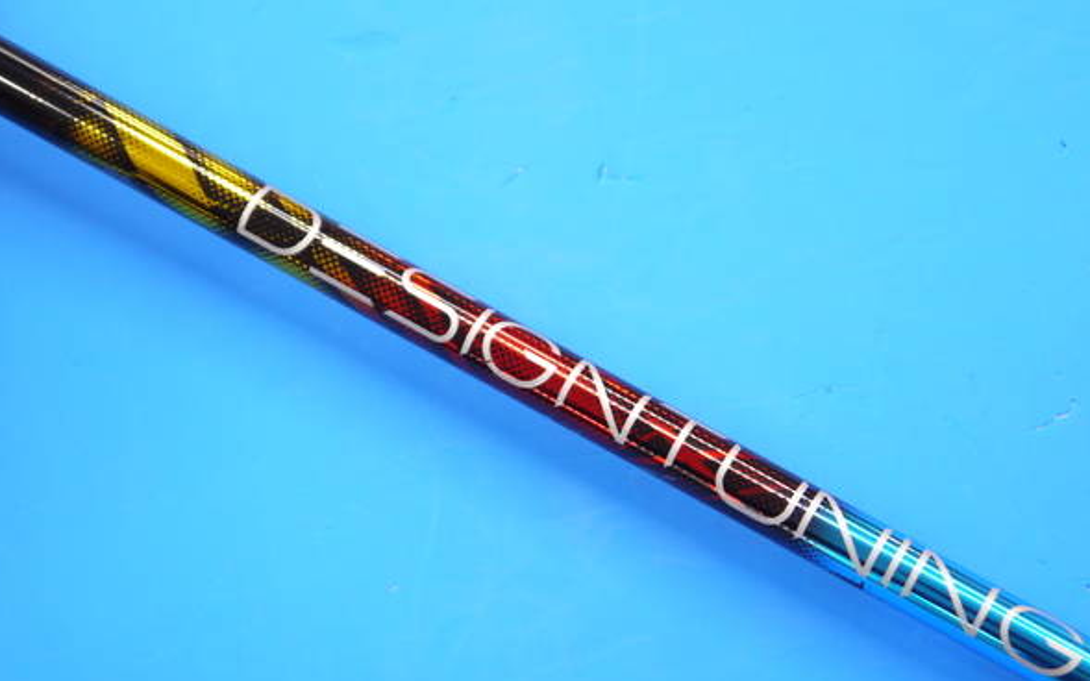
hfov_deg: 27.1
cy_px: 411
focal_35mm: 76
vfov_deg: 17.1
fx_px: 2257
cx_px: 563
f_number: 5.2
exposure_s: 1/60
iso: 500
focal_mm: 33
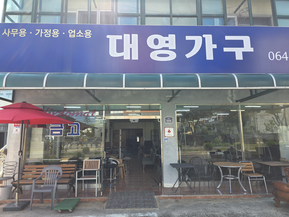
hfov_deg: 73.9
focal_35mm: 23
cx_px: 144
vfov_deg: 58.9
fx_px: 192
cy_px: 108
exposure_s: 1/359
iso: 25
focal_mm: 6.3
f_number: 1.7
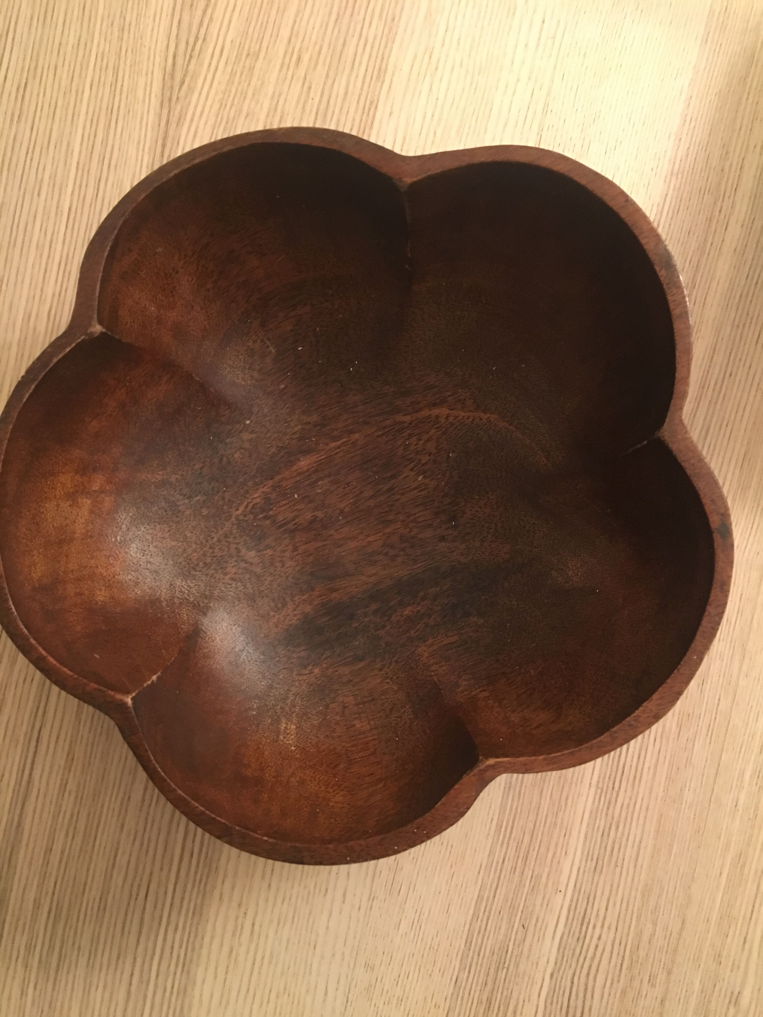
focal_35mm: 29
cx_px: 382
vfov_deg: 61.7
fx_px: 852
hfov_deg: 48.2
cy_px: 508
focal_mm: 4.15
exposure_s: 1/25
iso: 200
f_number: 2.2
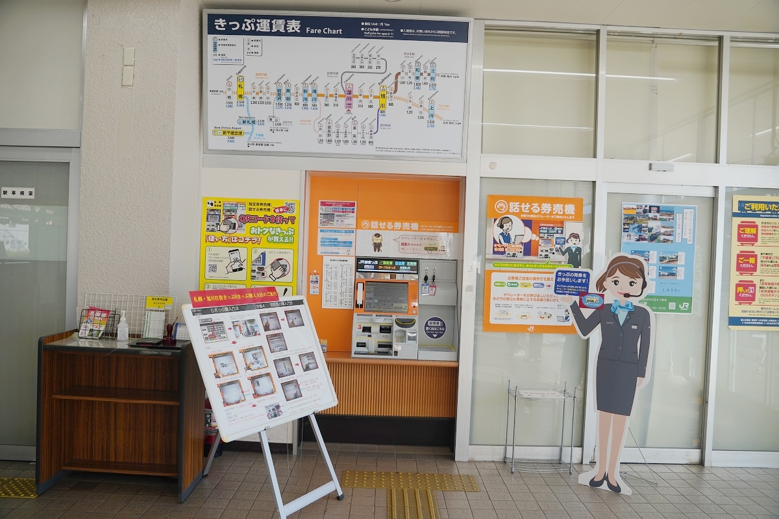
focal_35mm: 28
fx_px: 606
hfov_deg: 65.5
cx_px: 390
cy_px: 260
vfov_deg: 46.4
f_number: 4
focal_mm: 28
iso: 320
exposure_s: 1/160
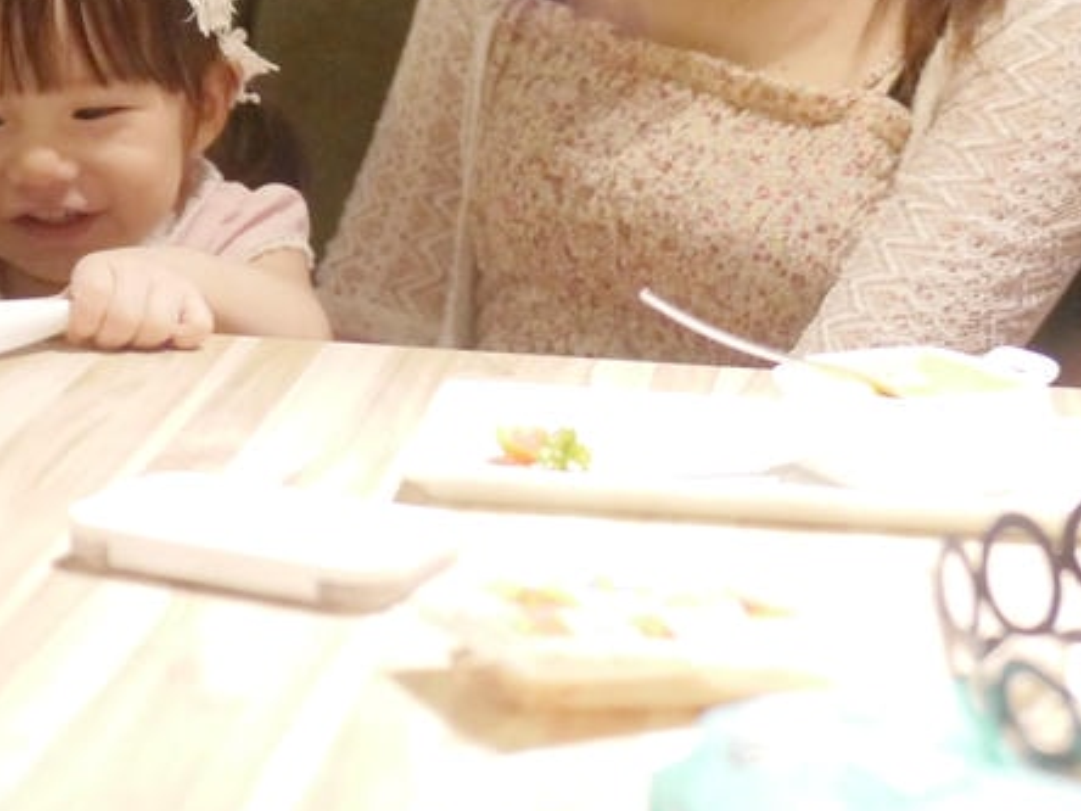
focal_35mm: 108
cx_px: 867
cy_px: -168
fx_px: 3373
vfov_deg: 13.3
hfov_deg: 18.0
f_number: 1.7
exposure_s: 1/60
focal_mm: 20
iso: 800
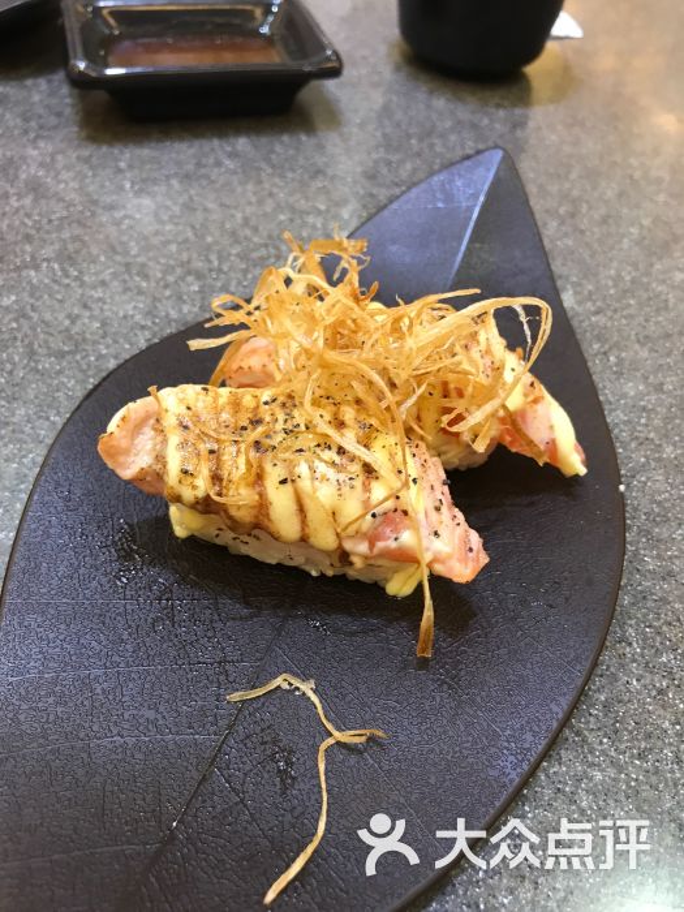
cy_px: 456
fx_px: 738
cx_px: 342
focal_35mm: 28
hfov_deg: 49.7
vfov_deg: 63.4
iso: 40
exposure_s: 1/20
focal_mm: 3.99
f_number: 1.8
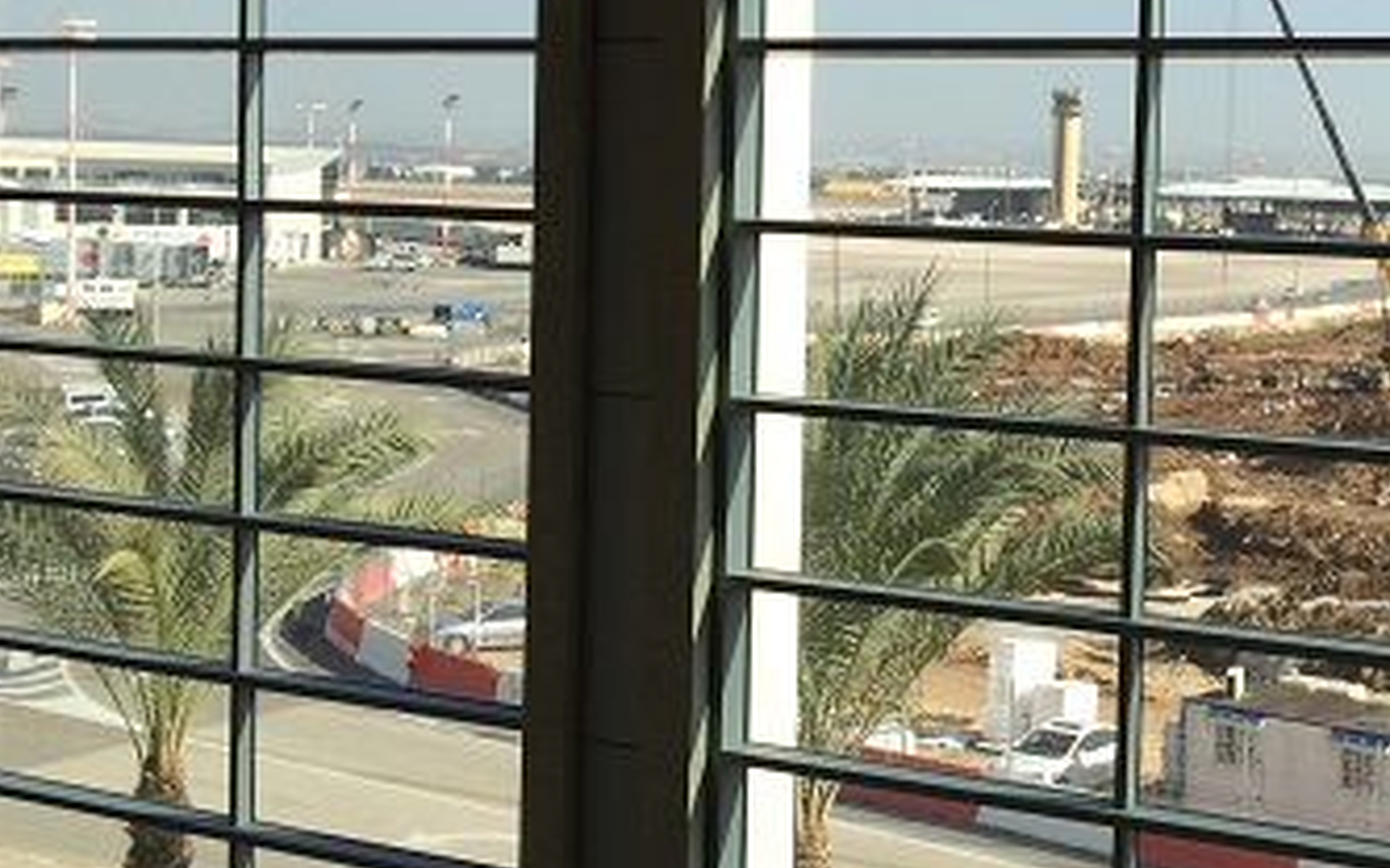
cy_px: 348
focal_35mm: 60
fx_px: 2273
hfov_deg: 32.1
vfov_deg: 21.6
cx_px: 1286
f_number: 2.2
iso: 32
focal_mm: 4.15
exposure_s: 1/873
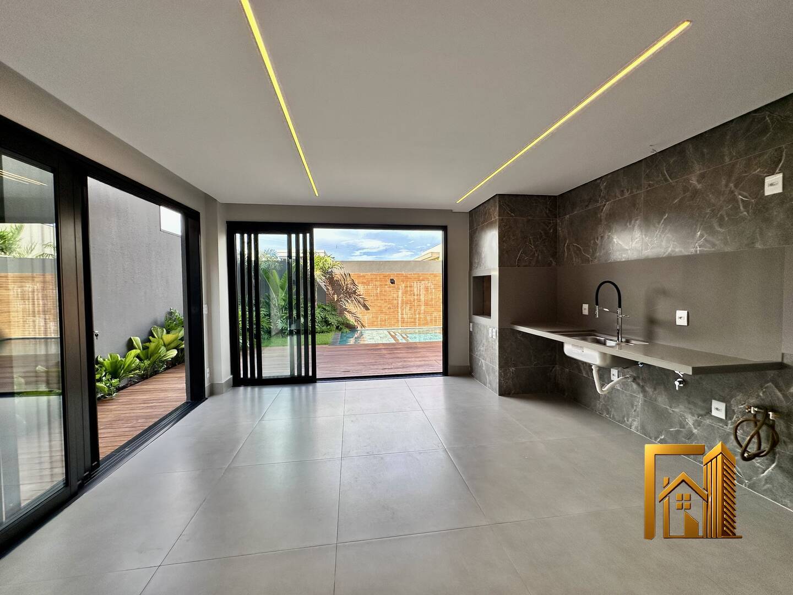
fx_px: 321
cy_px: 298
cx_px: 396
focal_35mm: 14
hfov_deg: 102.1
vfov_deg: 85.7
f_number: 2.2
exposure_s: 1/354
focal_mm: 2.22
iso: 40
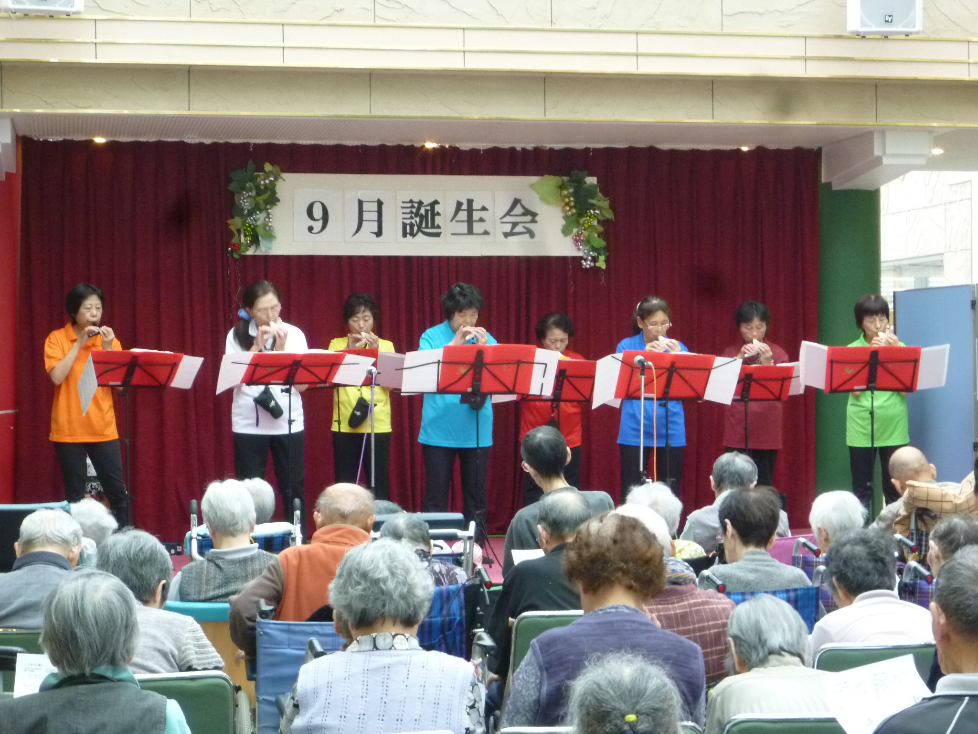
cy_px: 367
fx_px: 2119
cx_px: 489
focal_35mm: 75
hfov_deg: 26.0
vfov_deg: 19.6
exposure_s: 1/8
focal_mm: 13.3
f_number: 5.3
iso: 400
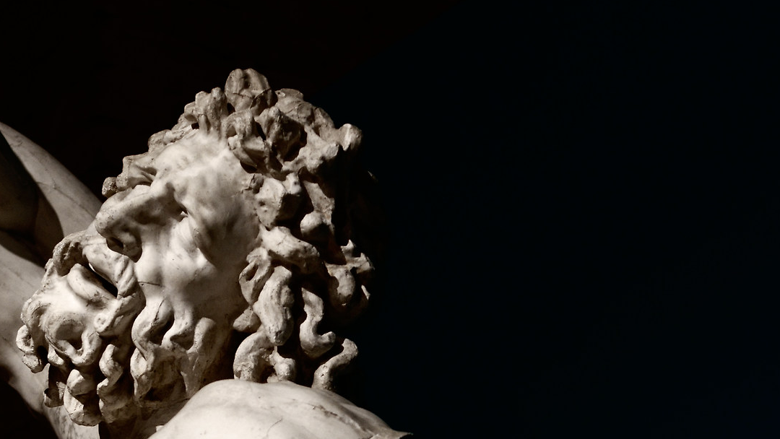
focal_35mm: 122
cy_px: 474
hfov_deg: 17.5
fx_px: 2527
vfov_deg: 9.8
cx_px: 443
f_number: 2.8
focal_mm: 35
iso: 500
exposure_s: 1/50
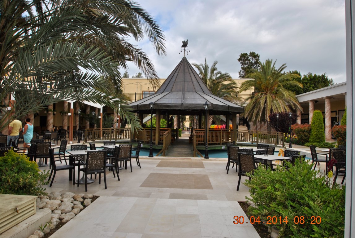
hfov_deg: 73.7
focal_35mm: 24
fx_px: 237
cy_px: 119
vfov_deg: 53.3
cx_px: 178
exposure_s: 1/200
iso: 100
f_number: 9
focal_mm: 16
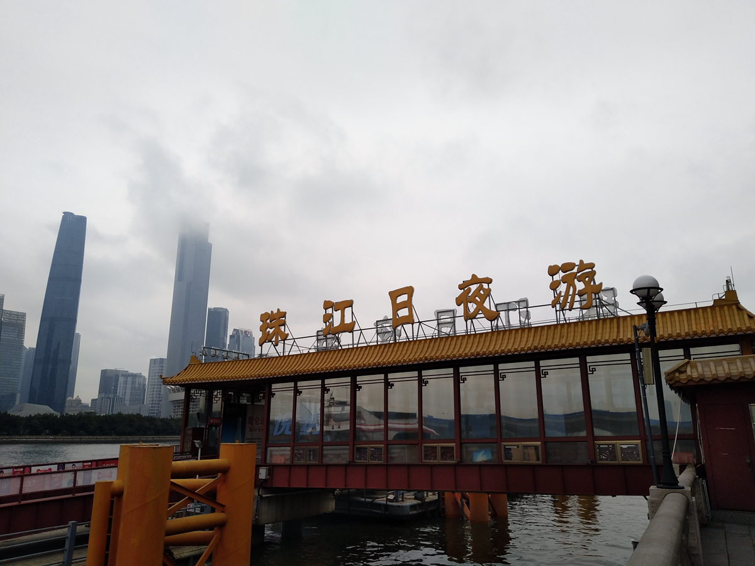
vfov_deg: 53.1
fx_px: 567
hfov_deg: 67.3
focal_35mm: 26
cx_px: 378
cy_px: 283
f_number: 2
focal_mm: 3.88
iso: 50
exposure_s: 1/840
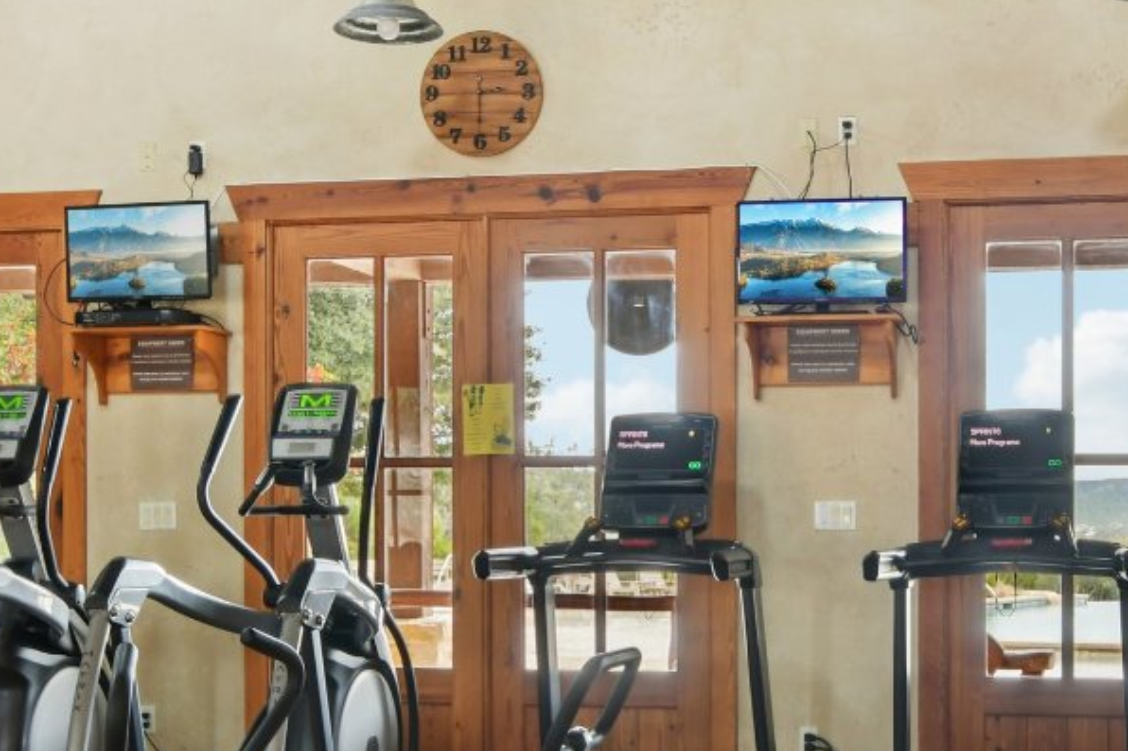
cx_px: 668
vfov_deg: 23.3
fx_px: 1817
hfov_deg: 34.4
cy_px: 475
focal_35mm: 58
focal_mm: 20
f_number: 8
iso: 400
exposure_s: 1/40
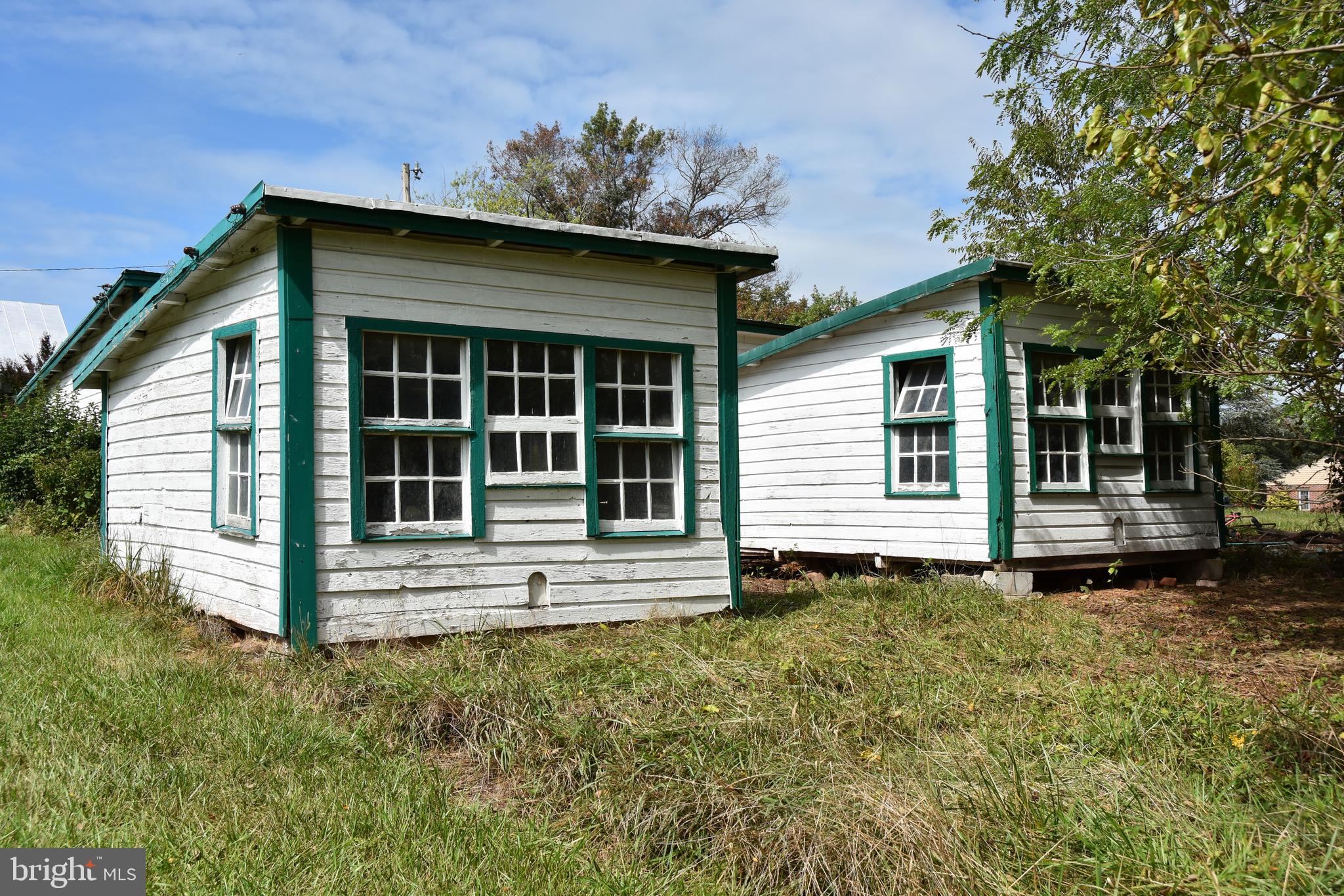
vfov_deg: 36.9
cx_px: 672
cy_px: 448
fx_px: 1344
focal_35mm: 36
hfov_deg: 53.1
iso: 160
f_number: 8
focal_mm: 24
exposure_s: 1/500
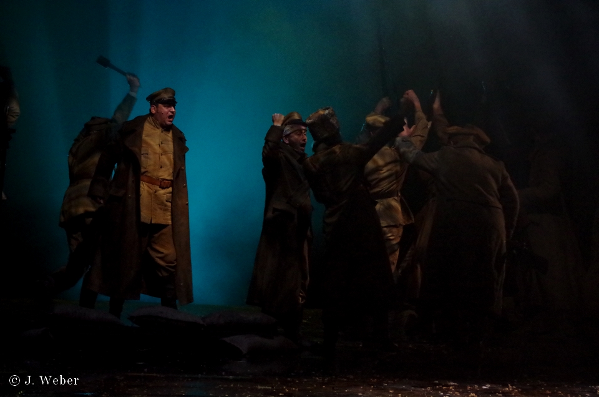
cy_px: 198
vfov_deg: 8.7
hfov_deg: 13.1
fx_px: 2607
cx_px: 300
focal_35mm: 157
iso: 6400
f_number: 8
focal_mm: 105
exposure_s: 1/100
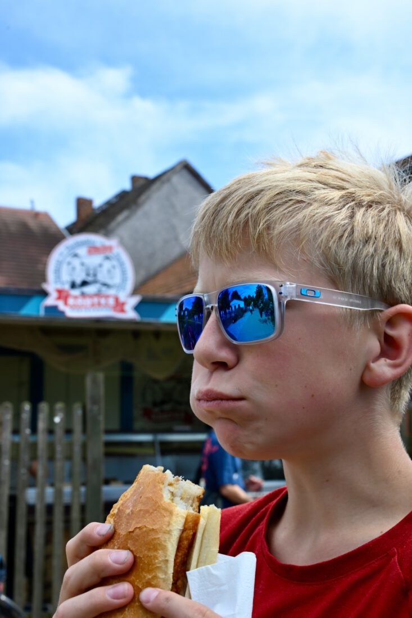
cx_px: 206
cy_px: 309
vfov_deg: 41.1
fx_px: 824
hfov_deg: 28.1
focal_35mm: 48
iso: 200
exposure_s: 1/160
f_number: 11
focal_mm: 48
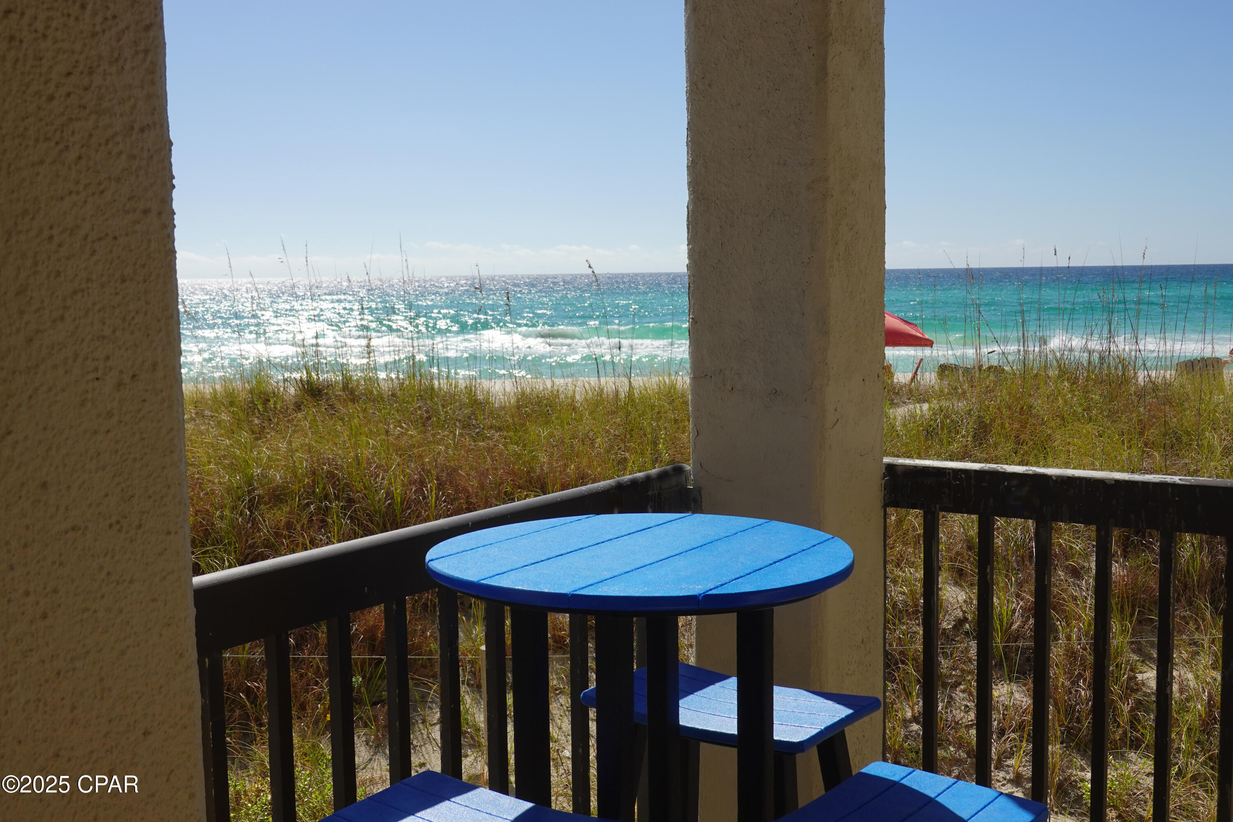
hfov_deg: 48.5
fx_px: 1370
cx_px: 616
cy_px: 411
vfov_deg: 33.4
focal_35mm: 40
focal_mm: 14.99
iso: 100
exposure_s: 1/800
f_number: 5.6
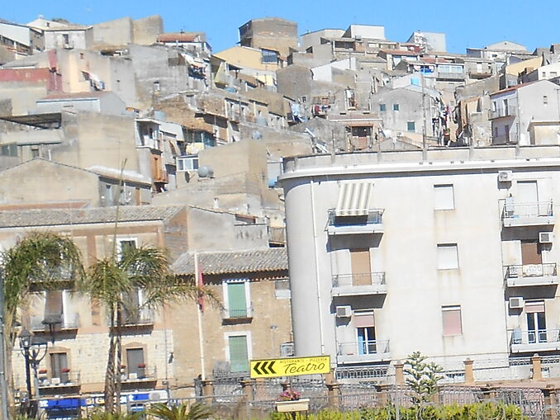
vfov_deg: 16.0
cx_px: 860
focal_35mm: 92
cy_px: 322
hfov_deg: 18.6
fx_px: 1489
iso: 80
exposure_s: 1/1000
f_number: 3.4
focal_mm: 4.7
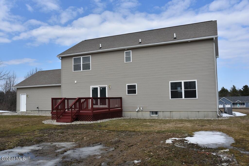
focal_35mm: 31
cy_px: 83
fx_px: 215
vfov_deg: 42.4
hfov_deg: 60.3
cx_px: 124
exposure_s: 1/400
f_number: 10
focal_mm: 31
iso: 200
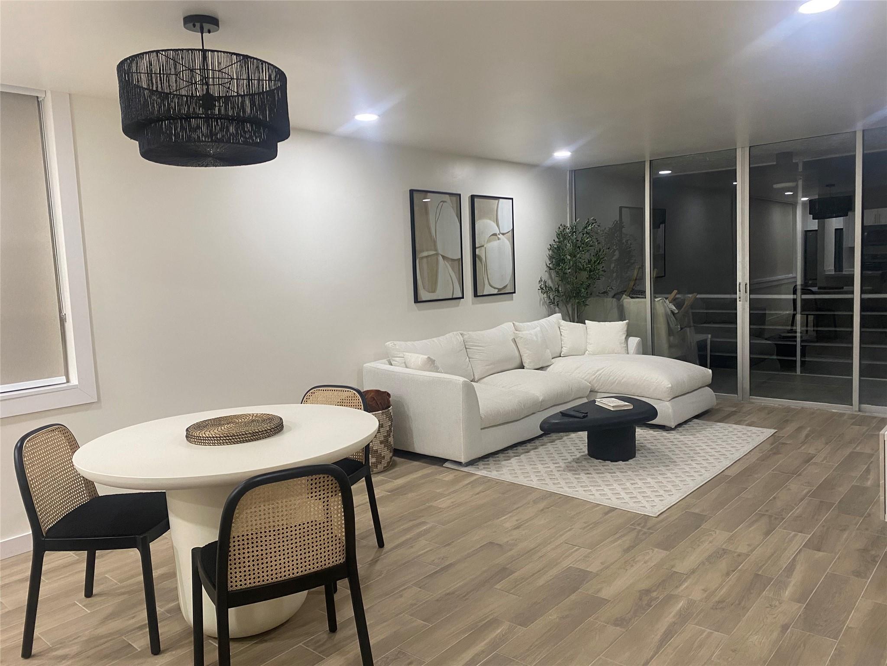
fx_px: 666
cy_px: 333
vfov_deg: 53.1
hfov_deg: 67.3
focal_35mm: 26
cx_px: 444
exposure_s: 1/60
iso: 200
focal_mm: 4.25
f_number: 1.8
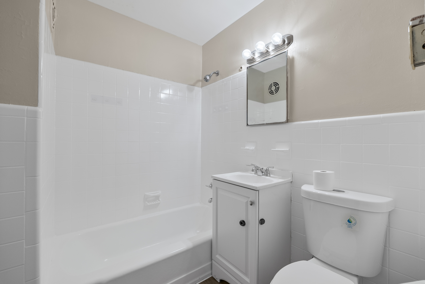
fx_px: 177
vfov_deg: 77.4
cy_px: 142
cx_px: 212
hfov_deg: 100.4
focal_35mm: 15
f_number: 7.1
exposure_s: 1/5
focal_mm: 10
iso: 400
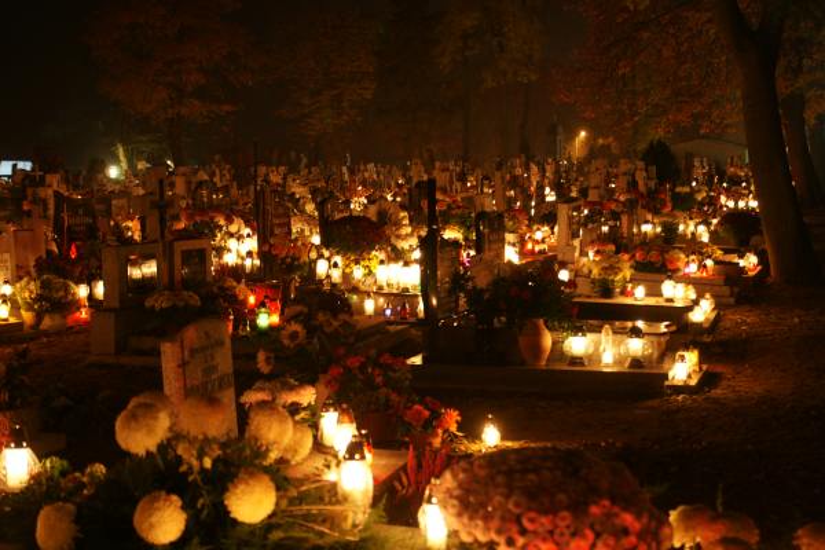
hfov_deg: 37.9
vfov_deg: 25.8
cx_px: 412
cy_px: 275
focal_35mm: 52
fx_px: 1203
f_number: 2.8
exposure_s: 1.6
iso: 200
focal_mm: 35
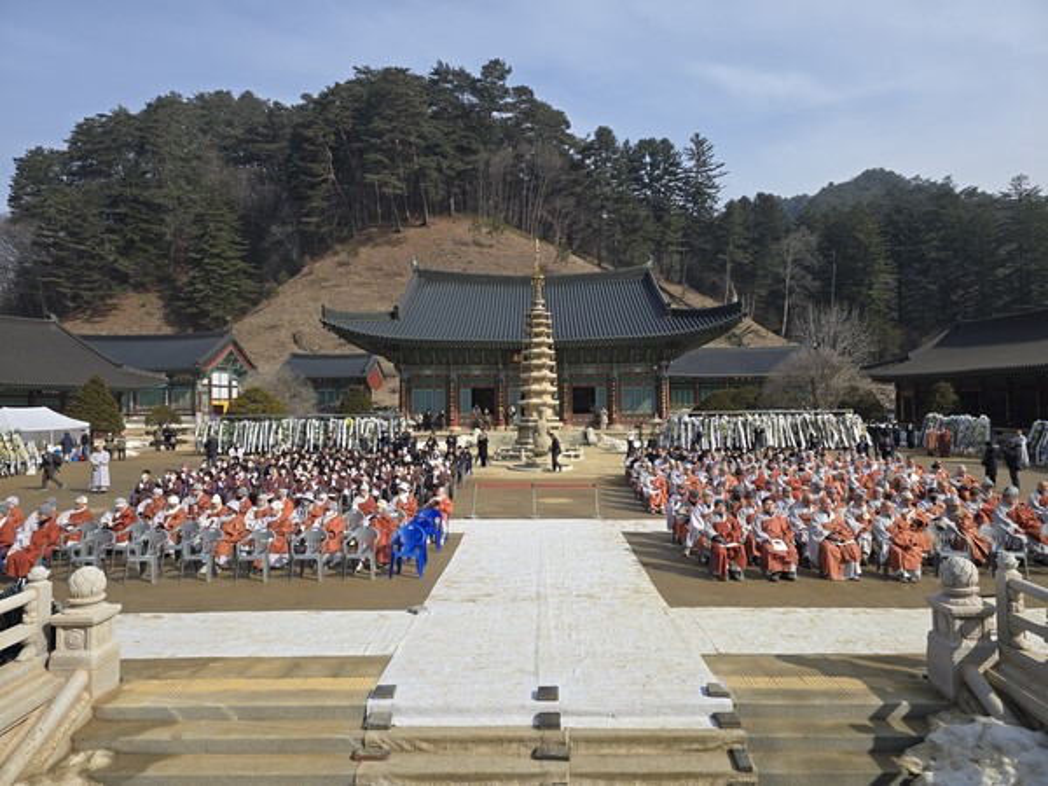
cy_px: 393
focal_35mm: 23
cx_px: 524
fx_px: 696
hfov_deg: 73.9
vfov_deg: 58.9
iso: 12
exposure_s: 1/767
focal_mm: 6.3
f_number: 1.7
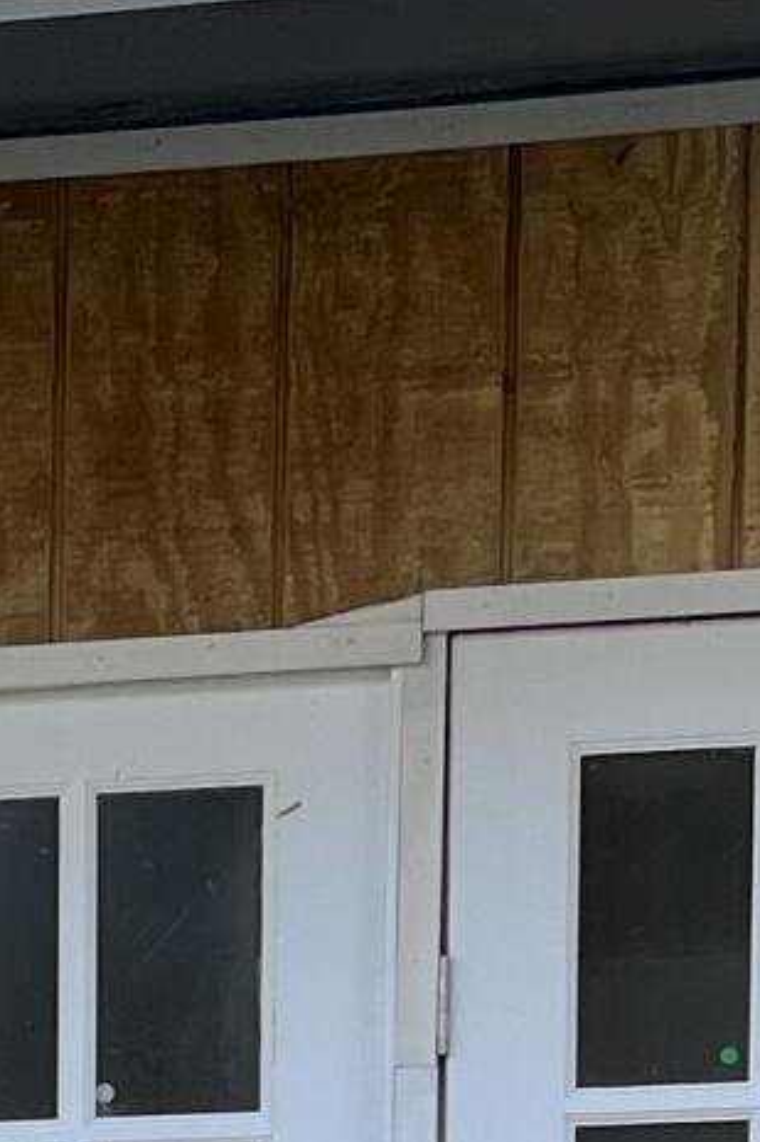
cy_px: 1880
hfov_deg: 7.1
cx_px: -1392
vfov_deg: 11.1
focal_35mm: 175
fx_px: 5545
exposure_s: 1/550
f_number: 1.6
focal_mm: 5.1
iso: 50
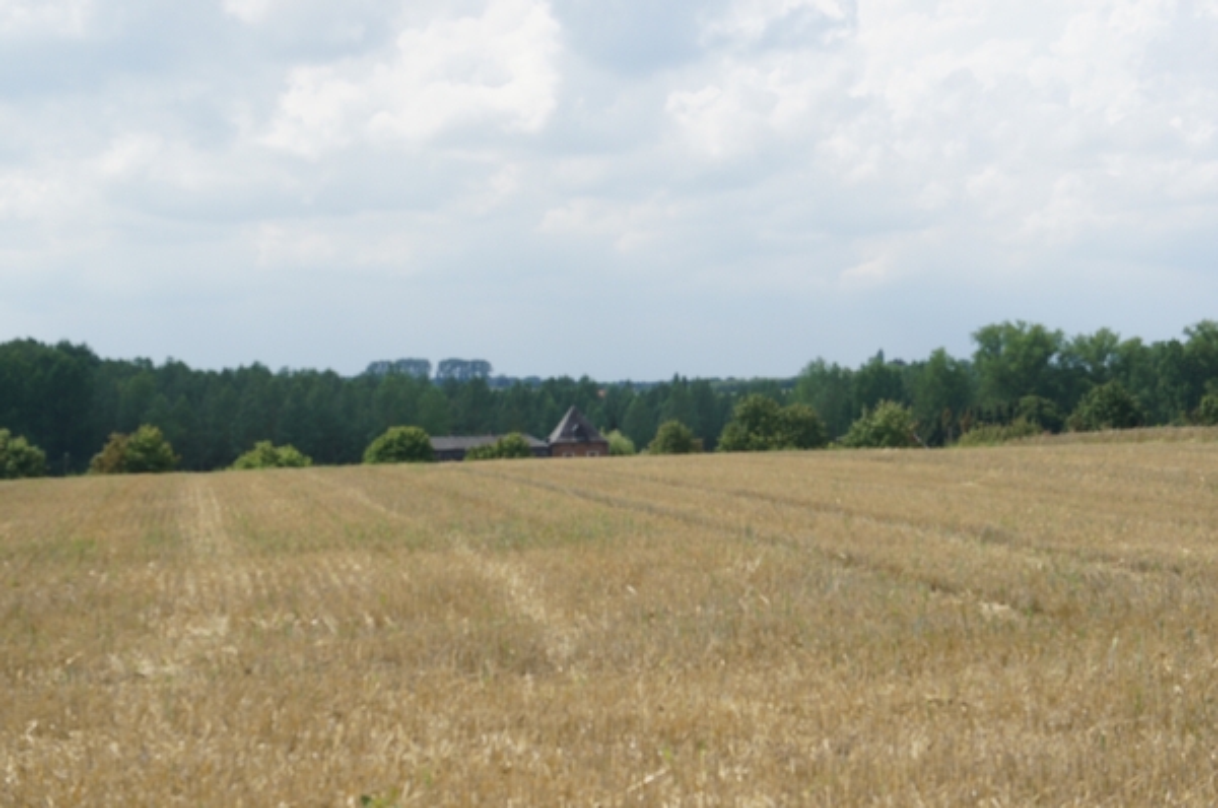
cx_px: 609
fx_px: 2229
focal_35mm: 66
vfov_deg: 20.5
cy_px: 404
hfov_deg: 30.6
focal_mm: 44
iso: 200
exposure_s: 1/200
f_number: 13
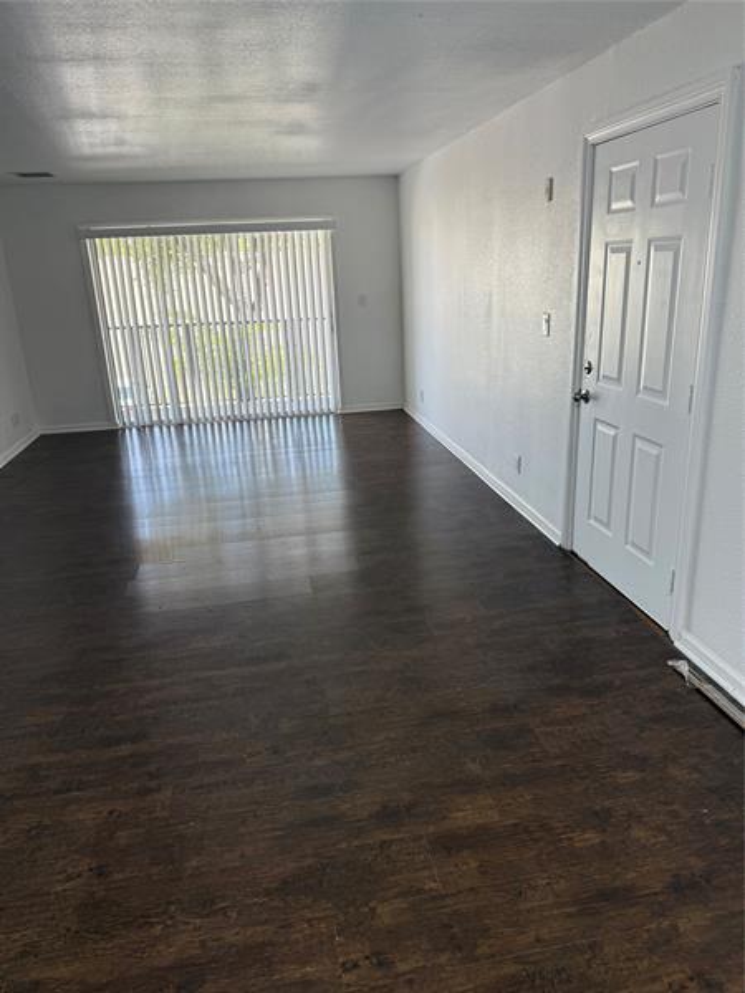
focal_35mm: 24
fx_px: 689
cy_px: 496
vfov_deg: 71.6
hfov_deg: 56.8
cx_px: 372
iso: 125
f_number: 1.78
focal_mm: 6.76
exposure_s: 1/183
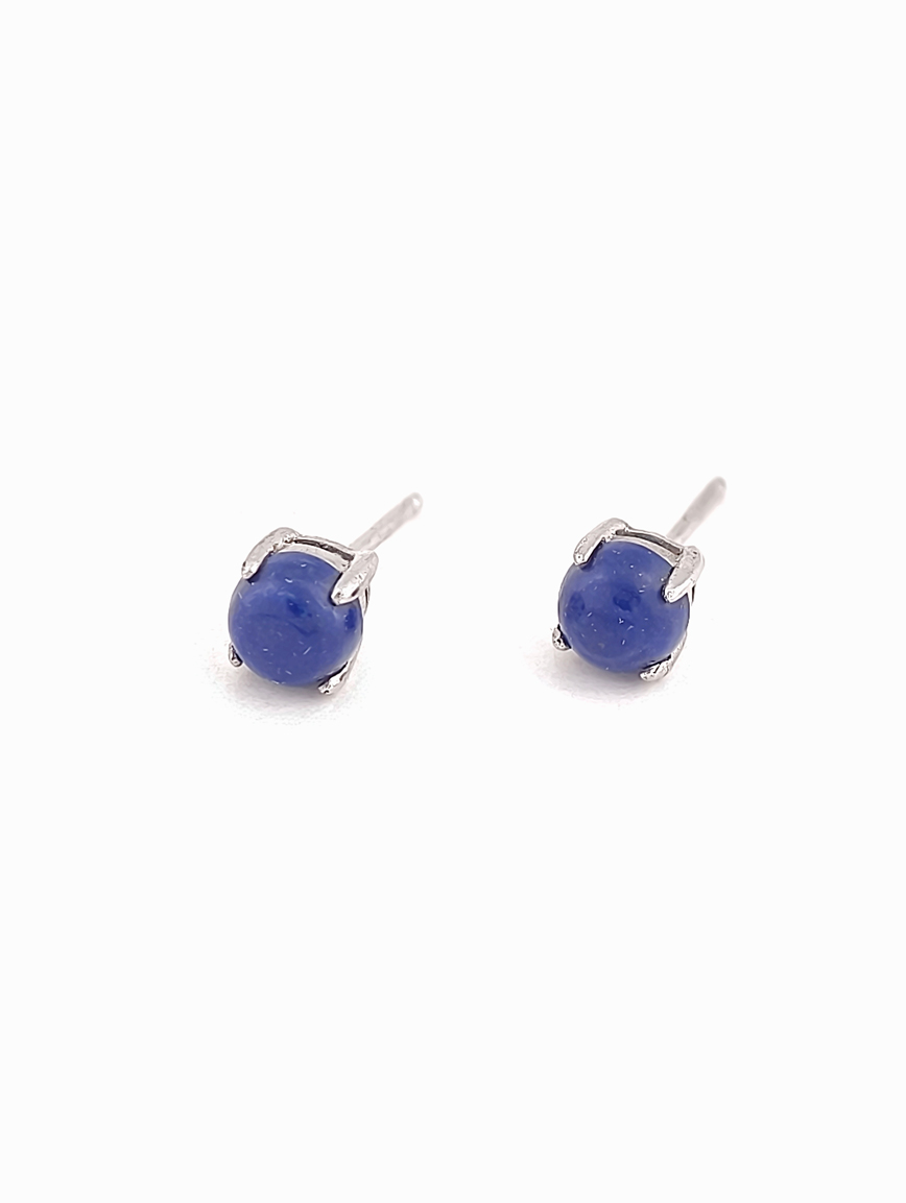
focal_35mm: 230
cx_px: 453
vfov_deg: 8.6
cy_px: 602
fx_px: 8007
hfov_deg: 6.5
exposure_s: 1/161
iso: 125
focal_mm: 22.48
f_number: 2.67
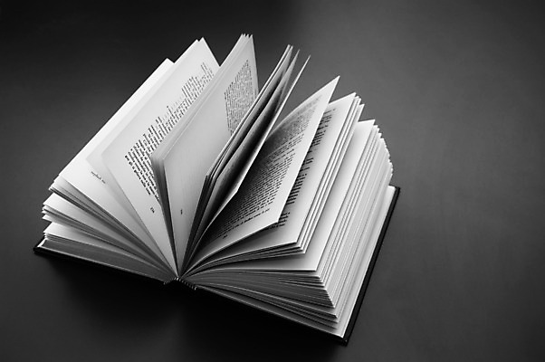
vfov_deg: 28.9
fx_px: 703
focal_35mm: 46
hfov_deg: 42.4
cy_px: 181
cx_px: 272
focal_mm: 31
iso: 200
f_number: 5.6
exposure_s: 1/80
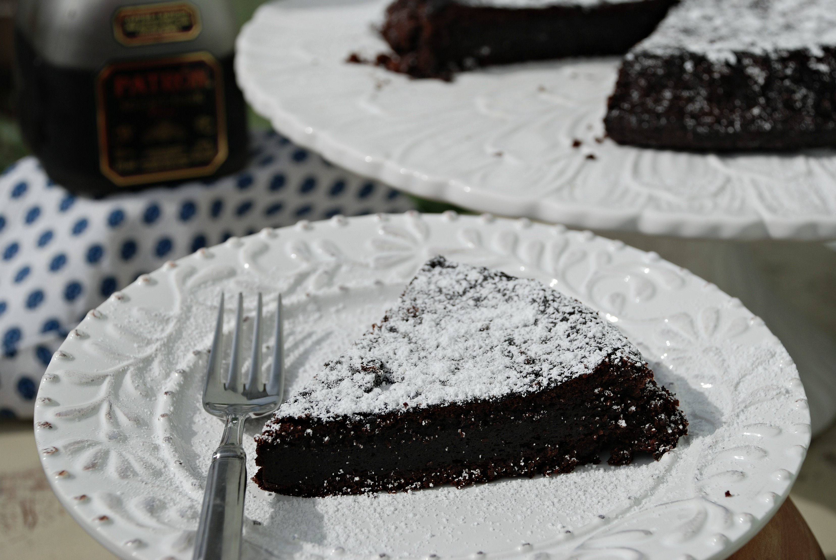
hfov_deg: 23.3
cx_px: 418
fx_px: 2023
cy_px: 280
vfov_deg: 15.8
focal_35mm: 87
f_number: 7.1
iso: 100
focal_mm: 58
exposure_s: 1/800
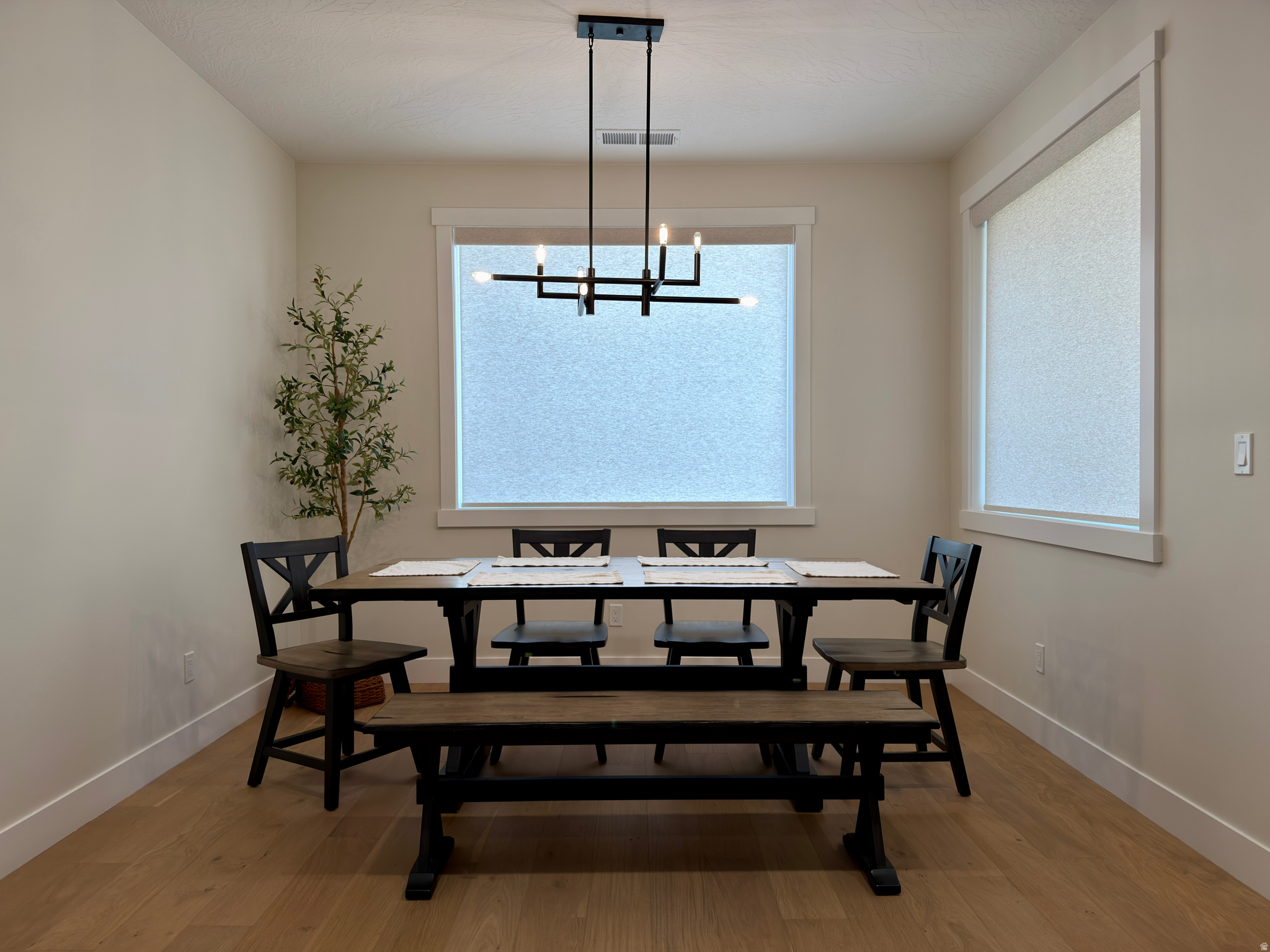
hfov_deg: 71.6
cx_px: 635
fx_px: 881
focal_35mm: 24
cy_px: 476
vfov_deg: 56.8
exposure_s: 1/120
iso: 80
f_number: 1.78
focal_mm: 6.76
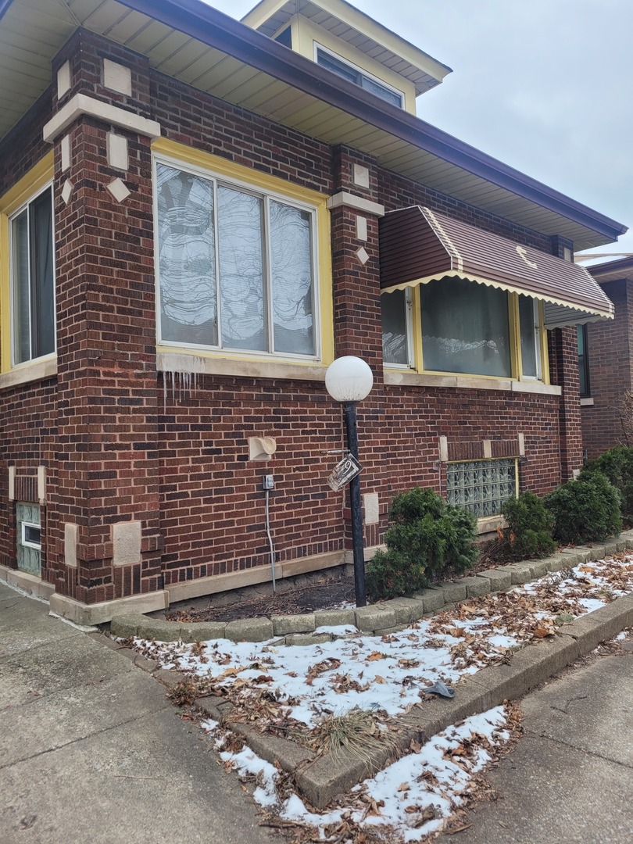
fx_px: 634
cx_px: 316
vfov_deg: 67.3
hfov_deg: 53.1
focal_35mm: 26
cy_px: 422
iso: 40
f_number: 1.8
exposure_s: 1/149
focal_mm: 5.4
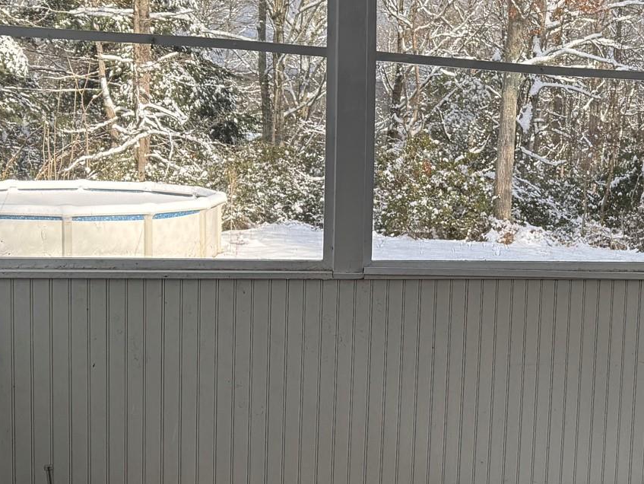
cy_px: 231
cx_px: 674
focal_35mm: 58
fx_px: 1079
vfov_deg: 25.2
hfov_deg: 30.4
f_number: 1.78
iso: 100
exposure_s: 1/1410
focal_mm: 6.76
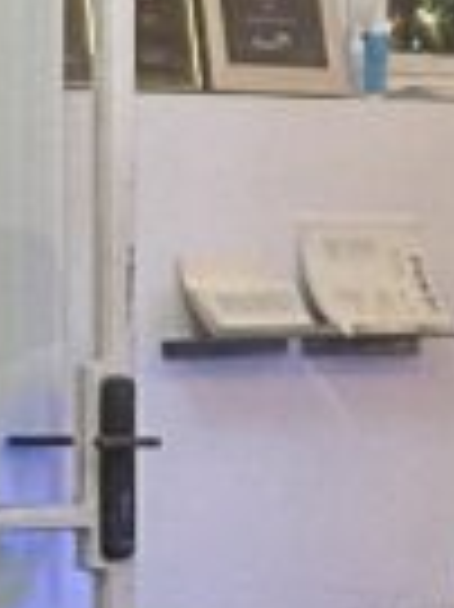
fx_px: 6393
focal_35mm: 365
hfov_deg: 4.0
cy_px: 522
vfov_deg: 5.4
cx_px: -288
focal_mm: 6.86
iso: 640
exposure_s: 1/26
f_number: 1.78
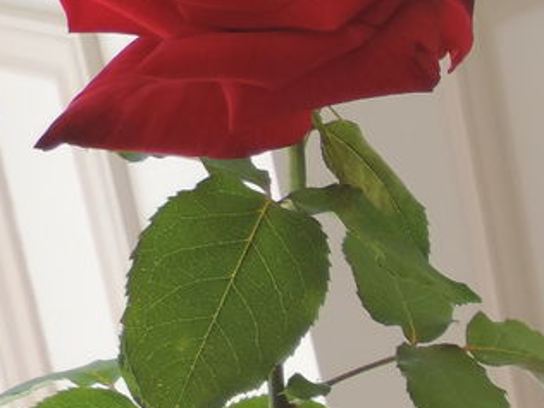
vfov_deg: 6.6
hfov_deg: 8.3
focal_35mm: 218
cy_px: 776
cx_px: 1338
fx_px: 3426
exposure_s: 1/100
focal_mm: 7.6
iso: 80
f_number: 3.4
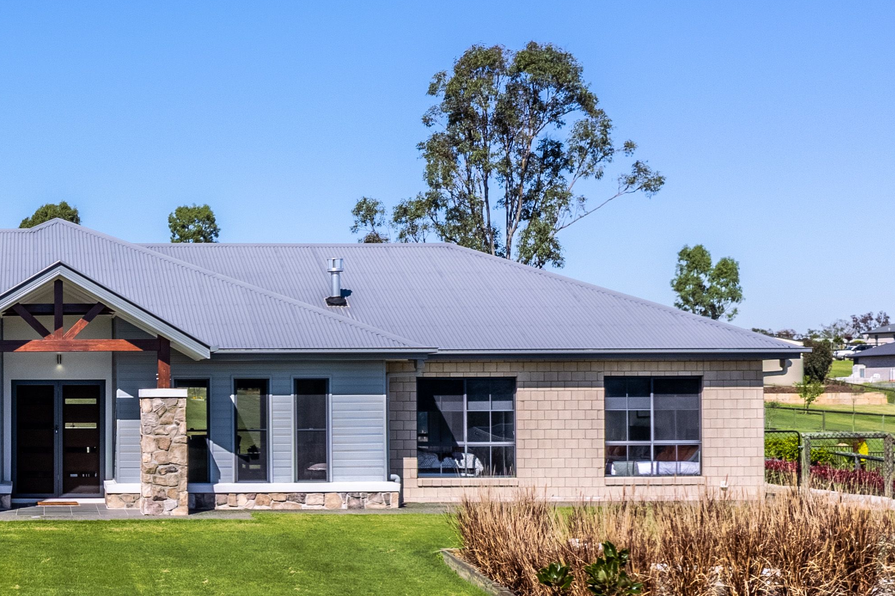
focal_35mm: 60
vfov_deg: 22.6
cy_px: 376
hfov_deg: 31.1
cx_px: 17
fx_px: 1491
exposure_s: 1/1250
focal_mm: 8.38
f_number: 2.8
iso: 100
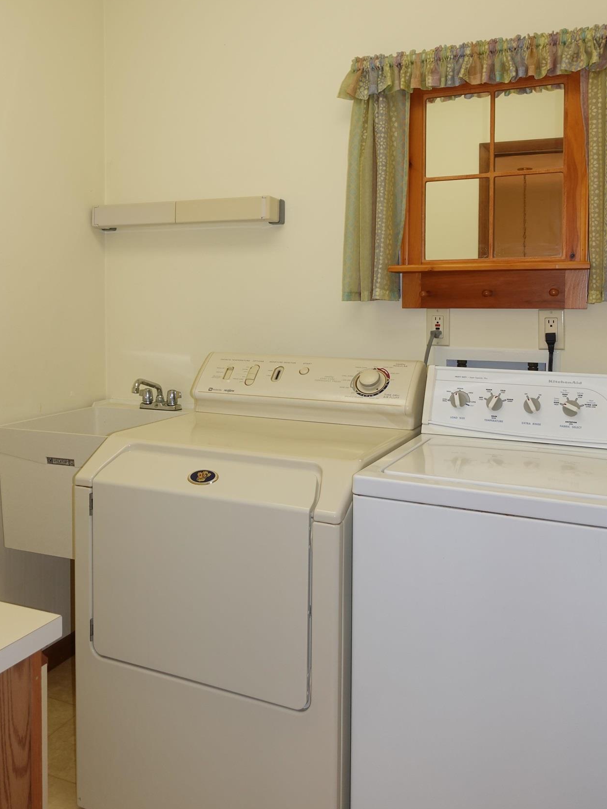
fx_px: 748
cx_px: 247
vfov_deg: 56.4
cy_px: 329
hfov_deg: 44.0
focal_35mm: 32
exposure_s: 1/60
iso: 125
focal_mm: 8.8
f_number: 2.8
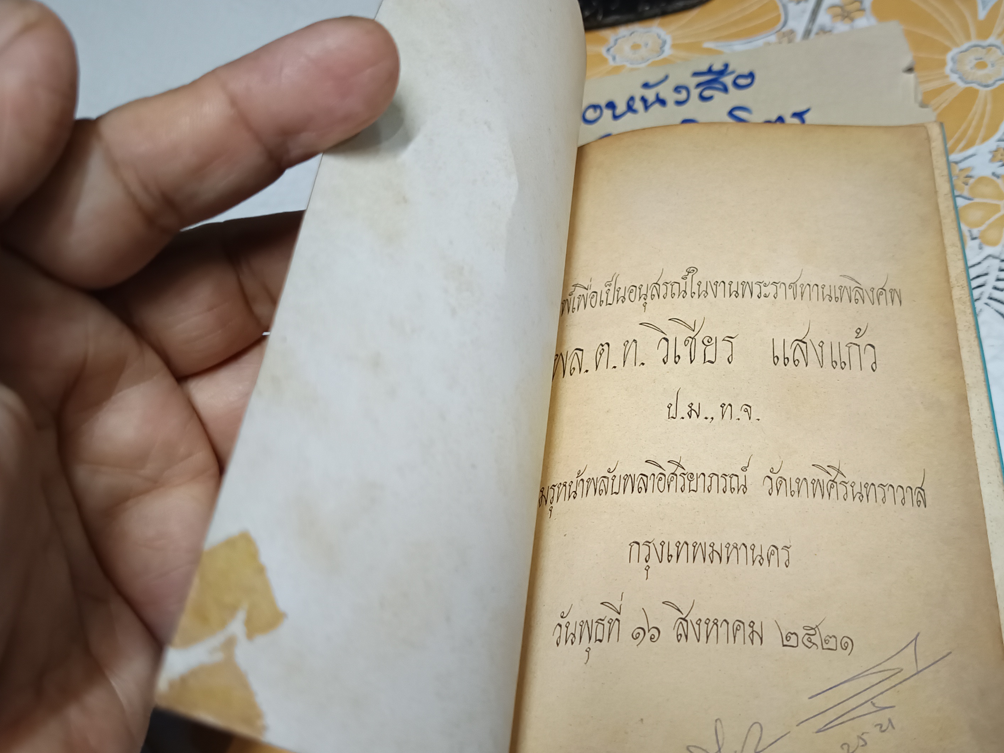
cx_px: 631
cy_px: 391
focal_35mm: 34
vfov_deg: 41.8
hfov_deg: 53.3
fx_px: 986
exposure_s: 1/33.3
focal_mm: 5.31
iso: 1182
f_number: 1.7
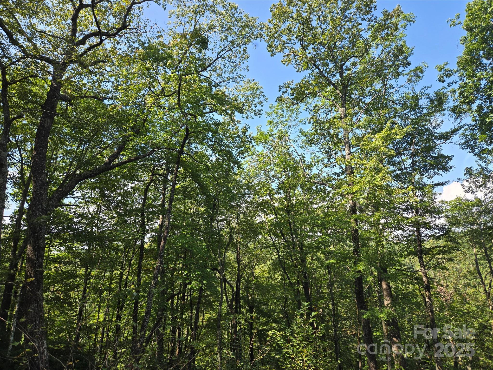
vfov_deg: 58.9
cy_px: 185
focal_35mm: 23
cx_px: 246
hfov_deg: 73.9
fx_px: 328
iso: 25
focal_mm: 5.4
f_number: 1.8
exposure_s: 1/542
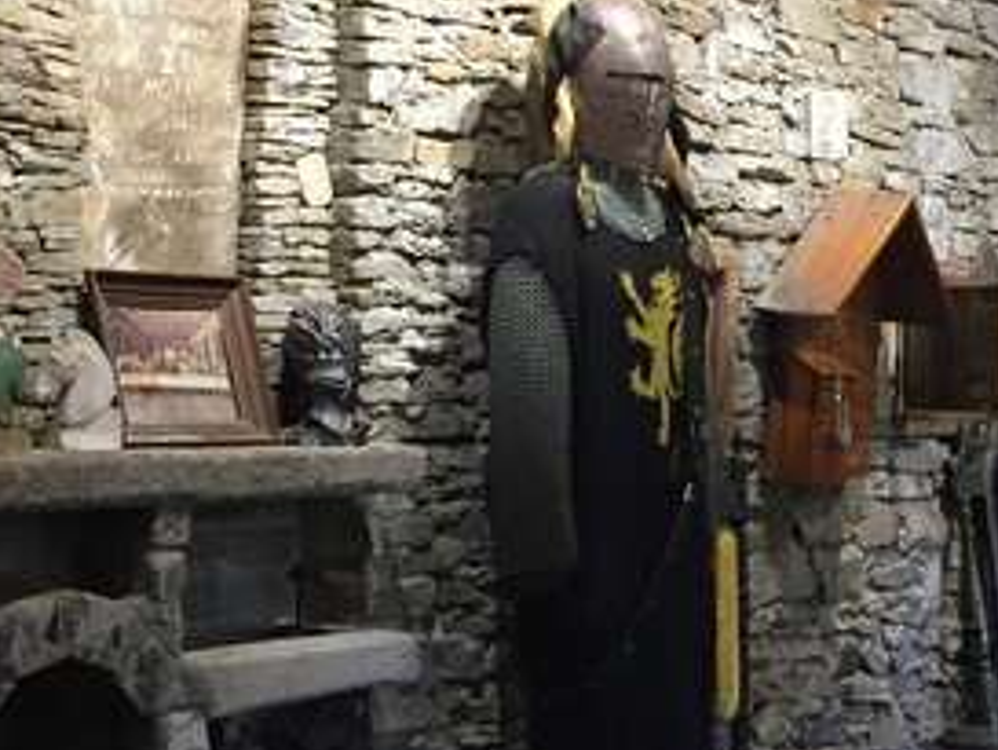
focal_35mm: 85
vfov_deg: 17.4
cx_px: 548
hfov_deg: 23.0
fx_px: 2452
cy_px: 439
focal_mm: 4.15
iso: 200
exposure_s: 1/30
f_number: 2.2
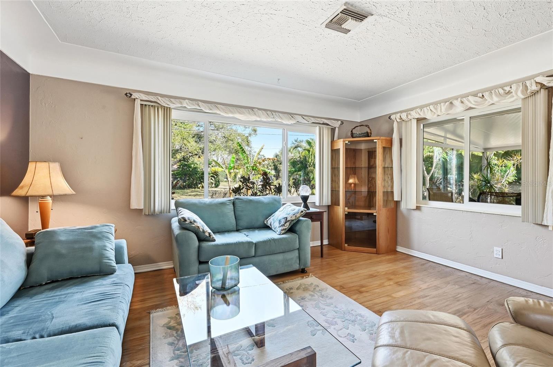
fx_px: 245
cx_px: 276
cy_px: 184
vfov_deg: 73.6
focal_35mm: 16
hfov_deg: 96.8
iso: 250
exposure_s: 1/640
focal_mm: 16
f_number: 9
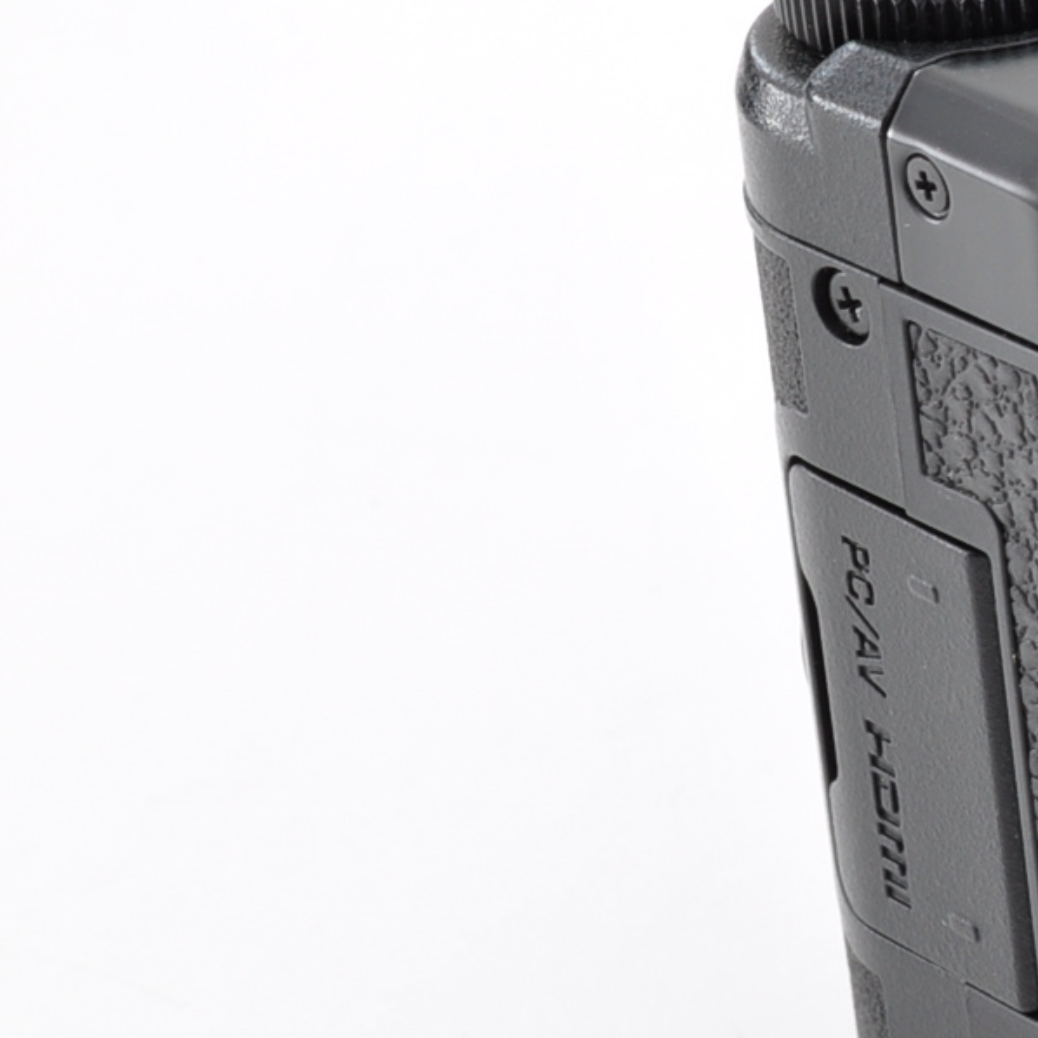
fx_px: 6208
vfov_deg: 9.5
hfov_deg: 9.1
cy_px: 240
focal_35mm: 183
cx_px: 1848
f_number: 18
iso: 200
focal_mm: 40
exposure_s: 1/200
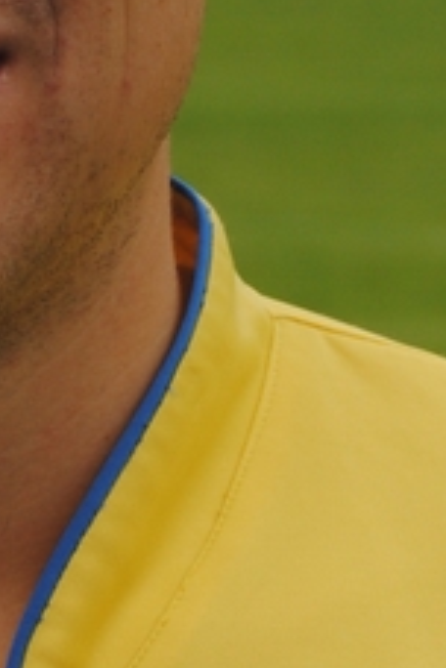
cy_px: -182
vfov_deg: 9.3
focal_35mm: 217
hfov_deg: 6.3
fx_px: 4038
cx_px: -112
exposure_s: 1/160
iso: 100
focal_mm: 55
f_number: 6.3
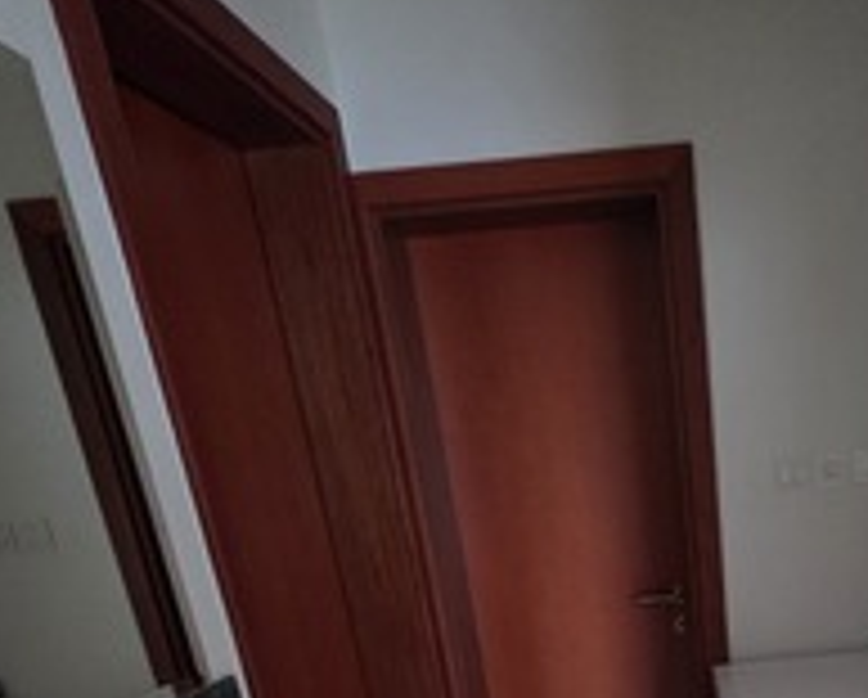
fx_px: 772
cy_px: 750
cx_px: 704
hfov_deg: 54.4
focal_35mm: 30
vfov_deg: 40.3
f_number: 1.9
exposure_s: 1/50
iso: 1000
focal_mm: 2.2
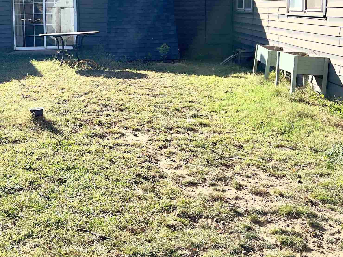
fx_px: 535
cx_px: 63
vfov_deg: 26.5
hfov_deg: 34.3
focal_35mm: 54
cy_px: 48
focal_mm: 5.7
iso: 50
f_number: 1.5
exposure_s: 1/1808
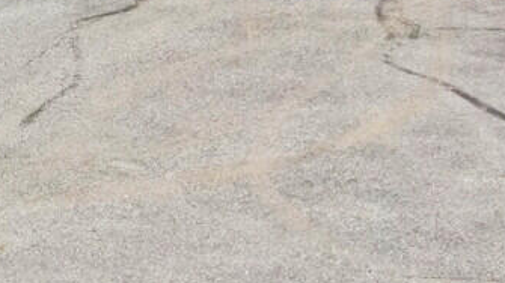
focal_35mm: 125
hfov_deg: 15.4
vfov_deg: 9.1
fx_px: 1673
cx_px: -321
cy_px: -288
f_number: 2.8
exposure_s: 1/1250
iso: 200
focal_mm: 4.5
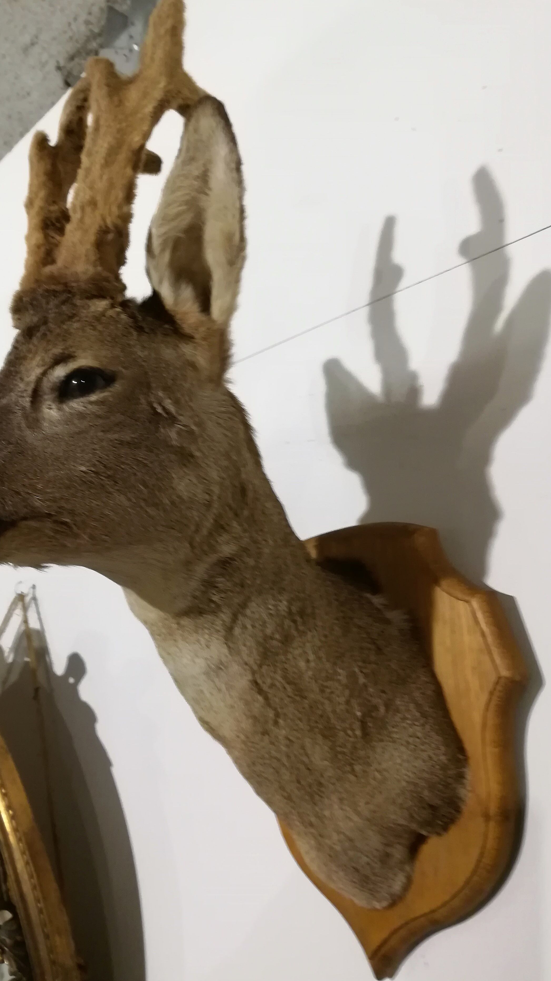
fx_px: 753
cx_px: 203
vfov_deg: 66.1
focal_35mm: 29
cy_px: 484
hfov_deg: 39.9
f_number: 2.2
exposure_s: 1/25
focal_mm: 3.83
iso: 400
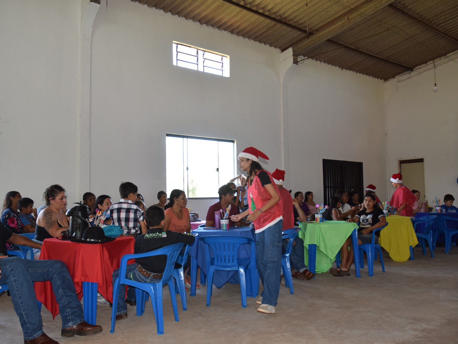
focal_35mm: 30
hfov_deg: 59.9
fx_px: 397
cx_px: 218
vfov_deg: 46.8
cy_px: 175
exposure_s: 1/125
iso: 800
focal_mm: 18
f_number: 5.6
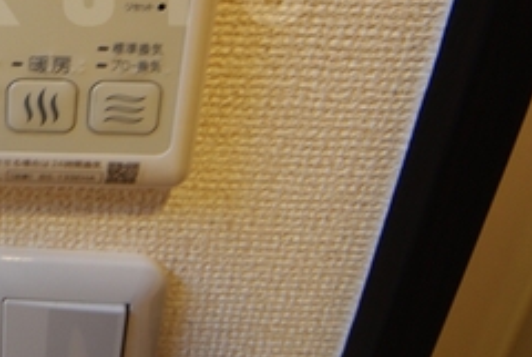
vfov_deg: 37.0
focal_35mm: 32
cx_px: -29
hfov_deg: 46.3
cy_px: 0
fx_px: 474
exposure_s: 1/4
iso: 100
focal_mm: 8
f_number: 4.5
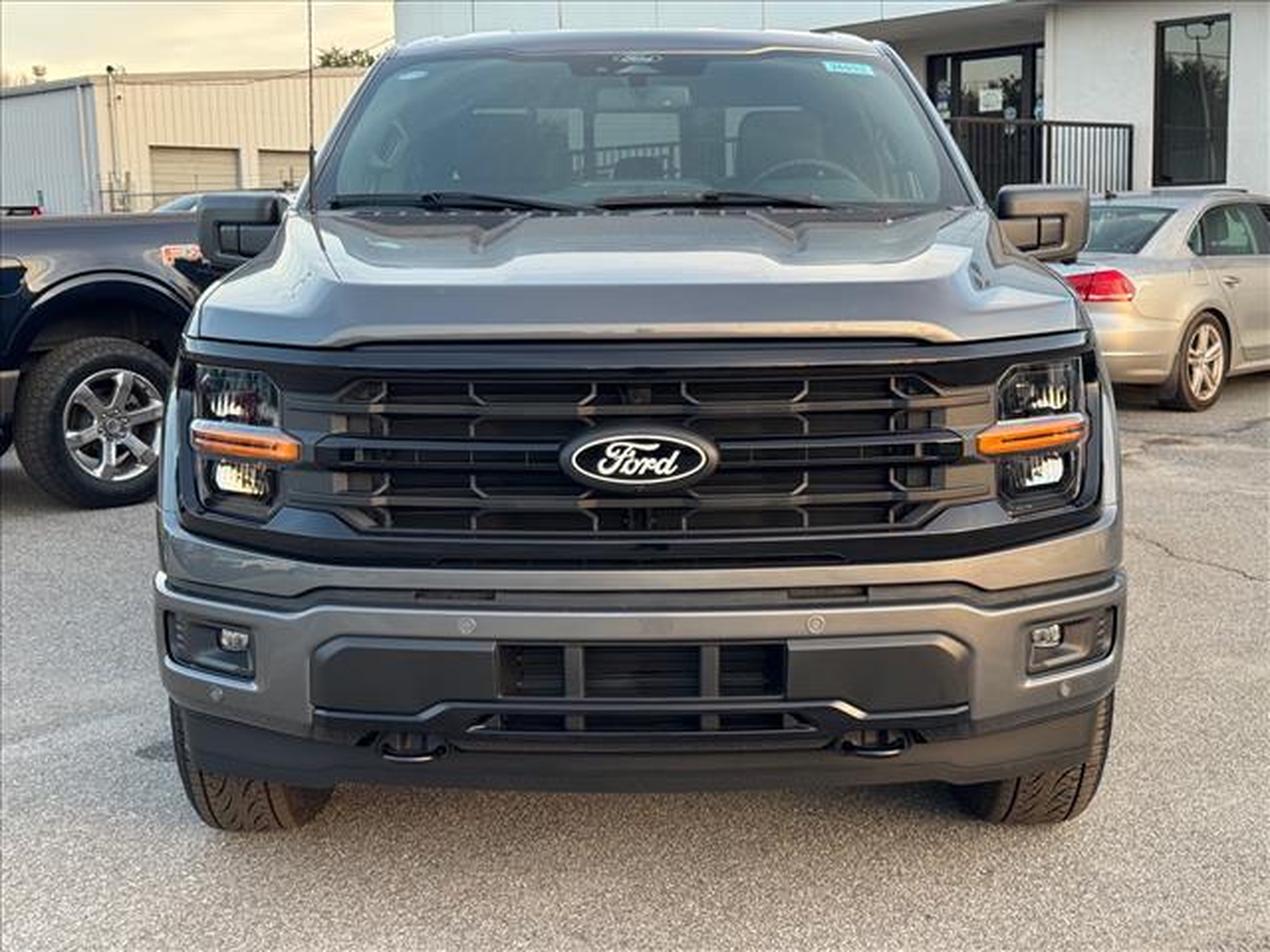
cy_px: 476
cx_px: 635
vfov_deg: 30.3
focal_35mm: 48
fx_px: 1761
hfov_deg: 39.7
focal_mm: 6.76
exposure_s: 1/110
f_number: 1.78
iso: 100
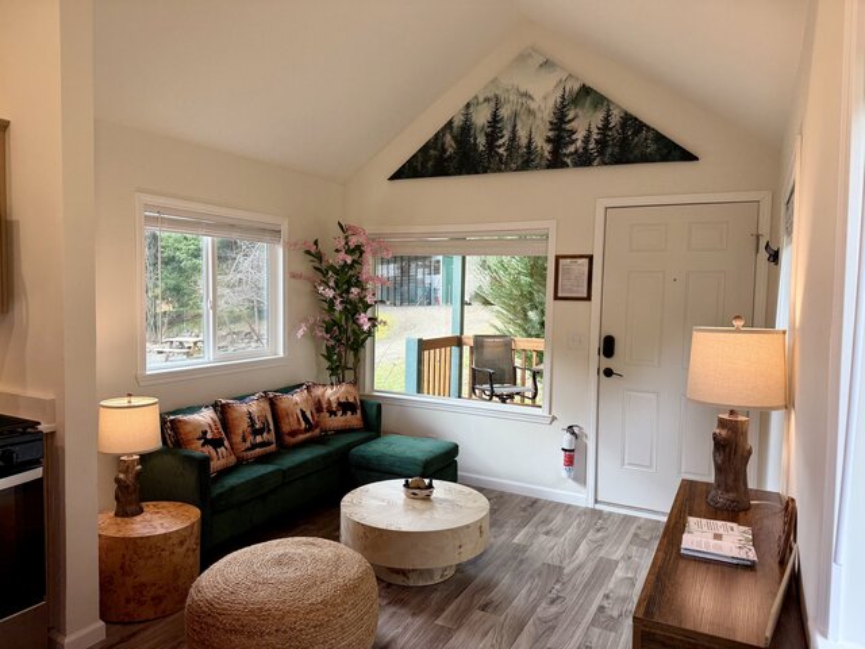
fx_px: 600
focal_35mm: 24
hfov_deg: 71.6
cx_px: 432
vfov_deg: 56.8
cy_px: 324
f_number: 1.78
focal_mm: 6.76
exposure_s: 1/120
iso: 80
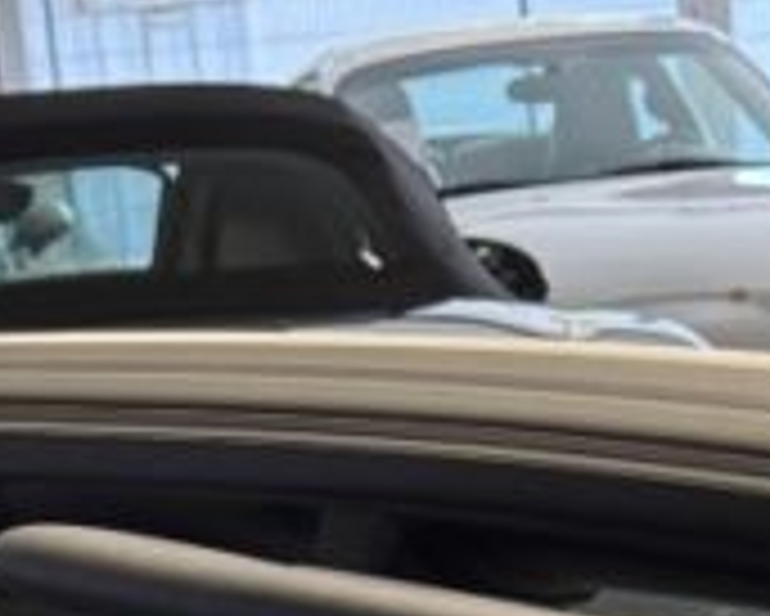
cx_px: 513
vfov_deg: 8.0
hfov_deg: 11.7
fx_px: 3740
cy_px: 1875
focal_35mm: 164
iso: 160
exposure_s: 1/90
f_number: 1.78
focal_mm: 6.76
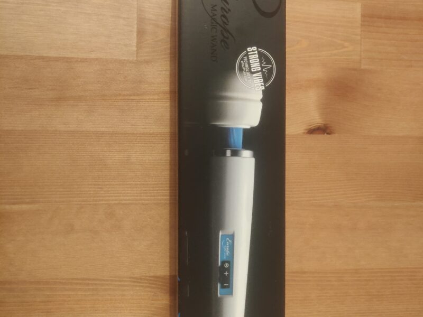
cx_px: 212
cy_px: 158
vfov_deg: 54.9
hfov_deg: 69.4
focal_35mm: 25
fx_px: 305
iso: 2000
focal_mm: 4.25
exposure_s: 1/17
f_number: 1.7
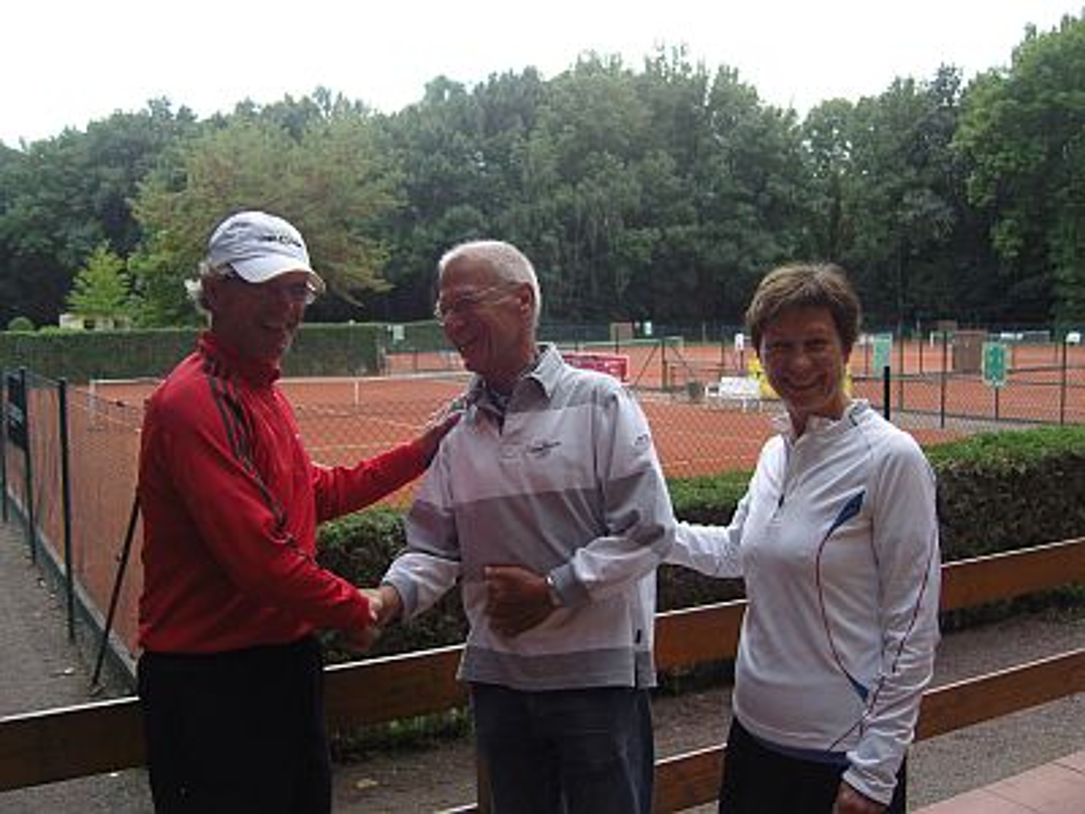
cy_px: 407
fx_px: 1066
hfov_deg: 54.0
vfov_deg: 41.8
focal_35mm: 34
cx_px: 542
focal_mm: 7.3
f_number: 2.8
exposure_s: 1/400
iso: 100
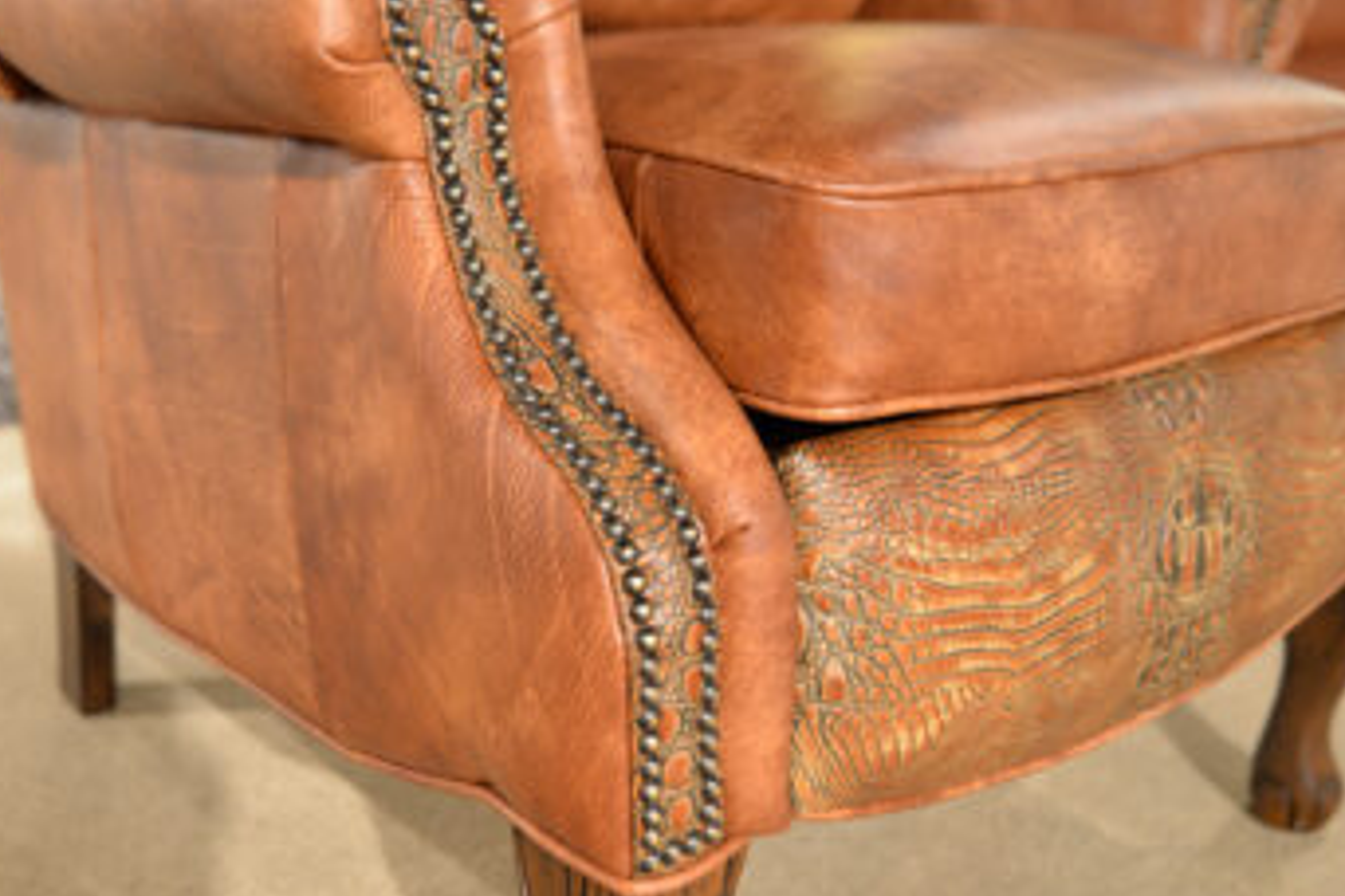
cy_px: 428
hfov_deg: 42.7
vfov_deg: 29.2
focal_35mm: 46
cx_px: 635
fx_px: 1718
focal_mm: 35
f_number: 2.8
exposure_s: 1/30
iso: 1600
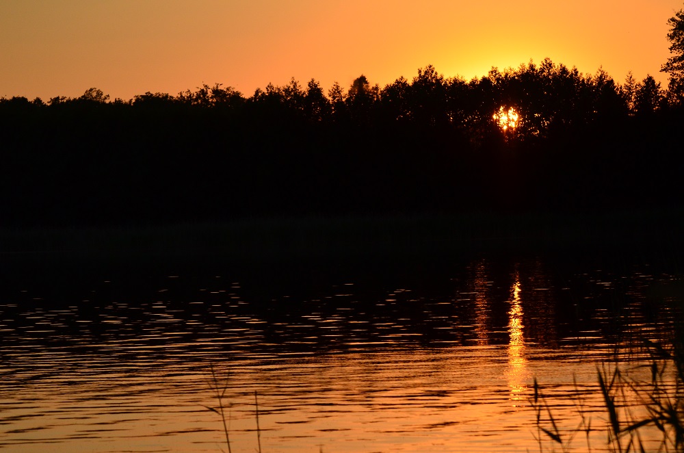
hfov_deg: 14.9
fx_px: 2616
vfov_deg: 9.9
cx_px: 342
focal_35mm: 138
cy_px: 226
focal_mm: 92
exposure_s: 1/8000
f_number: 4.5
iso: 720
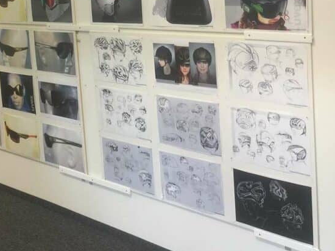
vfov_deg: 26.2
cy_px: 30
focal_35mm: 54
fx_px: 522
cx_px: 94
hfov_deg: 35.0
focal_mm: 4.15
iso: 80
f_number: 2.2
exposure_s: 1/15
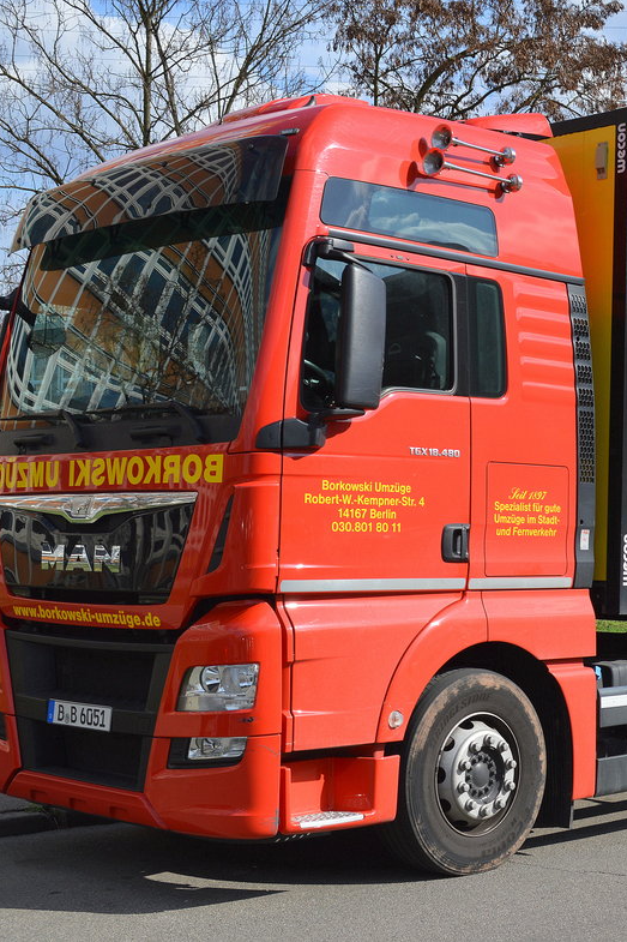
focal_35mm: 55
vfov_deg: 36.3
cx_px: 544
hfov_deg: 24.0
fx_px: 1437
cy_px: 465
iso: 100
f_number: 8
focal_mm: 24
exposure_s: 1/250
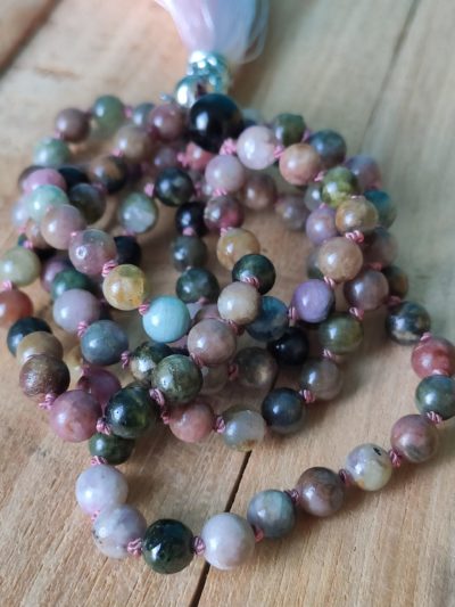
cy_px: 304
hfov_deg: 53.1
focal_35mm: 26
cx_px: 228
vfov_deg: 67.3
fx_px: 455
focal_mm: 4.77
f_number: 1.75
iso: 251
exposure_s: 1/33
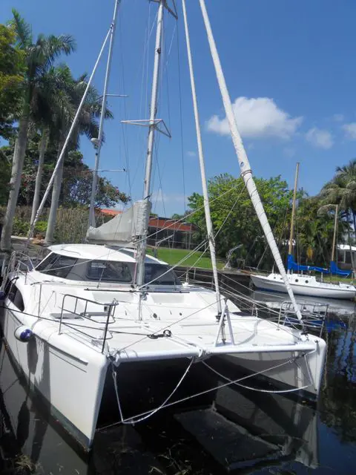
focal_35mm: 24
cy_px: 238
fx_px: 329
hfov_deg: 56.8
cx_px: 178
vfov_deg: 71.6
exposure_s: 1/350
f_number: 7.5
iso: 80
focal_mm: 4.2
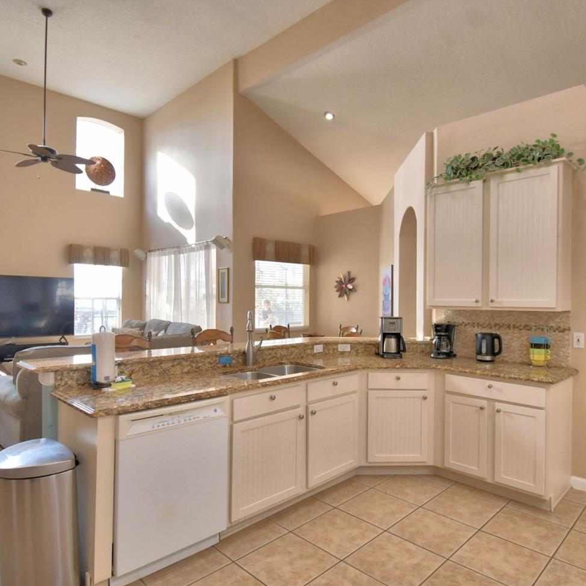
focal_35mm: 21
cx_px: 328
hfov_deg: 71.9
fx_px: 402
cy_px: 304
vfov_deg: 72.1
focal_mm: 10
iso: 400
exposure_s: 1/60
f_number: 4.5
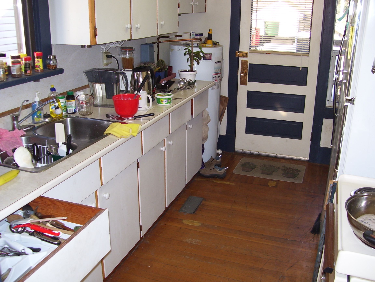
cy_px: 141
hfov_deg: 51.4
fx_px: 390
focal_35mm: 36
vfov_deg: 39.7
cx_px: 188
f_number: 2.7
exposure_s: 1/60
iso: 80
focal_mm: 6
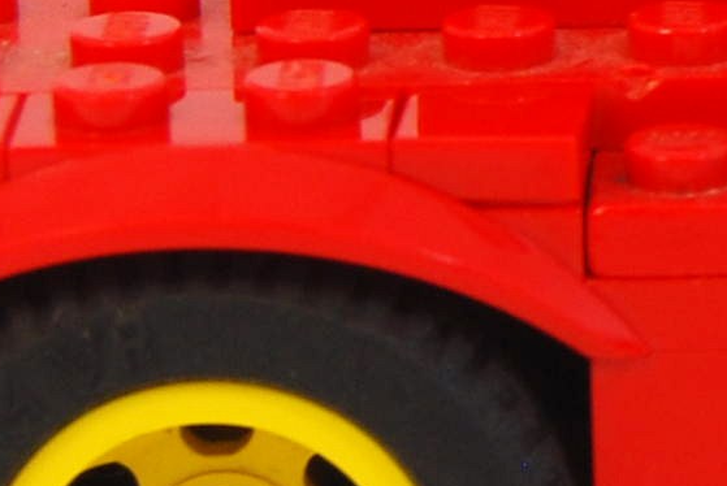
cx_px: 1477
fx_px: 7985
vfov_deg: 3.5
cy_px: -192
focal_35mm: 395
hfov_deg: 5.1
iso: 180
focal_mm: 38
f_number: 8
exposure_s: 1/60
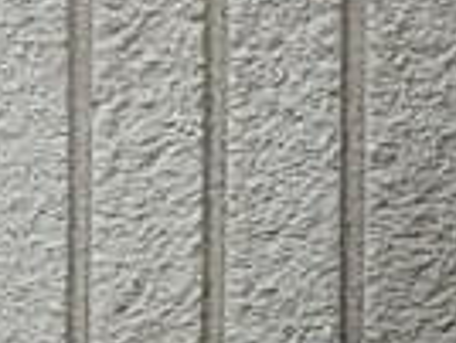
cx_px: 361
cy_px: 112
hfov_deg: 2.3
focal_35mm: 862
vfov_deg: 1.7
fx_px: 11376
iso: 320
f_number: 5.9
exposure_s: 1/200
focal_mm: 32
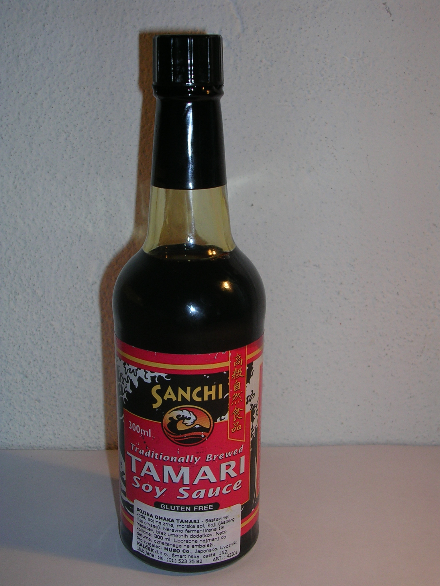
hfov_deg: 29.7
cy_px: 293
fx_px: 830
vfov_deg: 38.9
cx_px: 220
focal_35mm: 49
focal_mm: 7.5
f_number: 3.1
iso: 50
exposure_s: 1/60.1
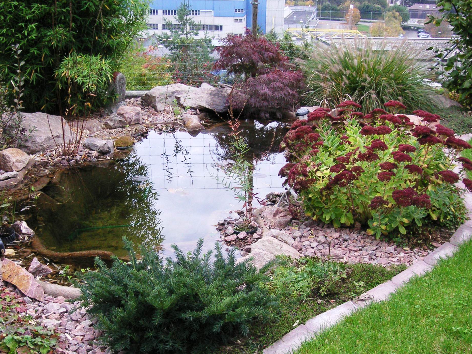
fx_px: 695
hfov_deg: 37.3
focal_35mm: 51
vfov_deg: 28.5
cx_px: 176
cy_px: 209
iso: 80
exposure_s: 1/45
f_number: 2.8
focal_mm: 6.1
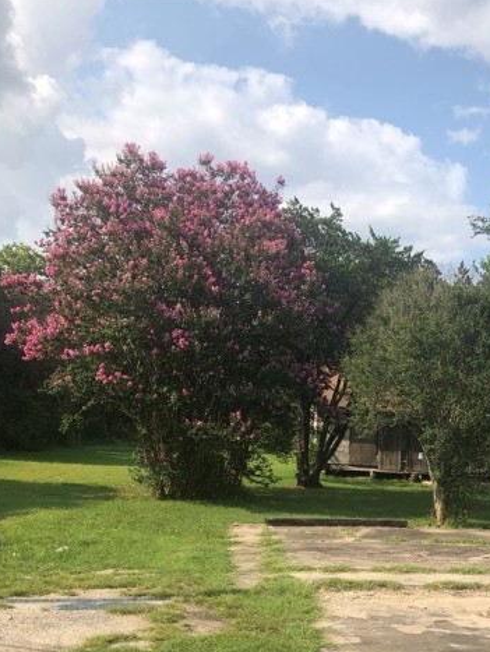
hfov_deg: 31.0
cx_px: 373
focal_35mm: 46
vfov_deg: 39.5
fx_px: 867
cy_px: 529
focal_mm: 3.99
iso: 20
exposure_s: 1/1567
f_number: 1.8
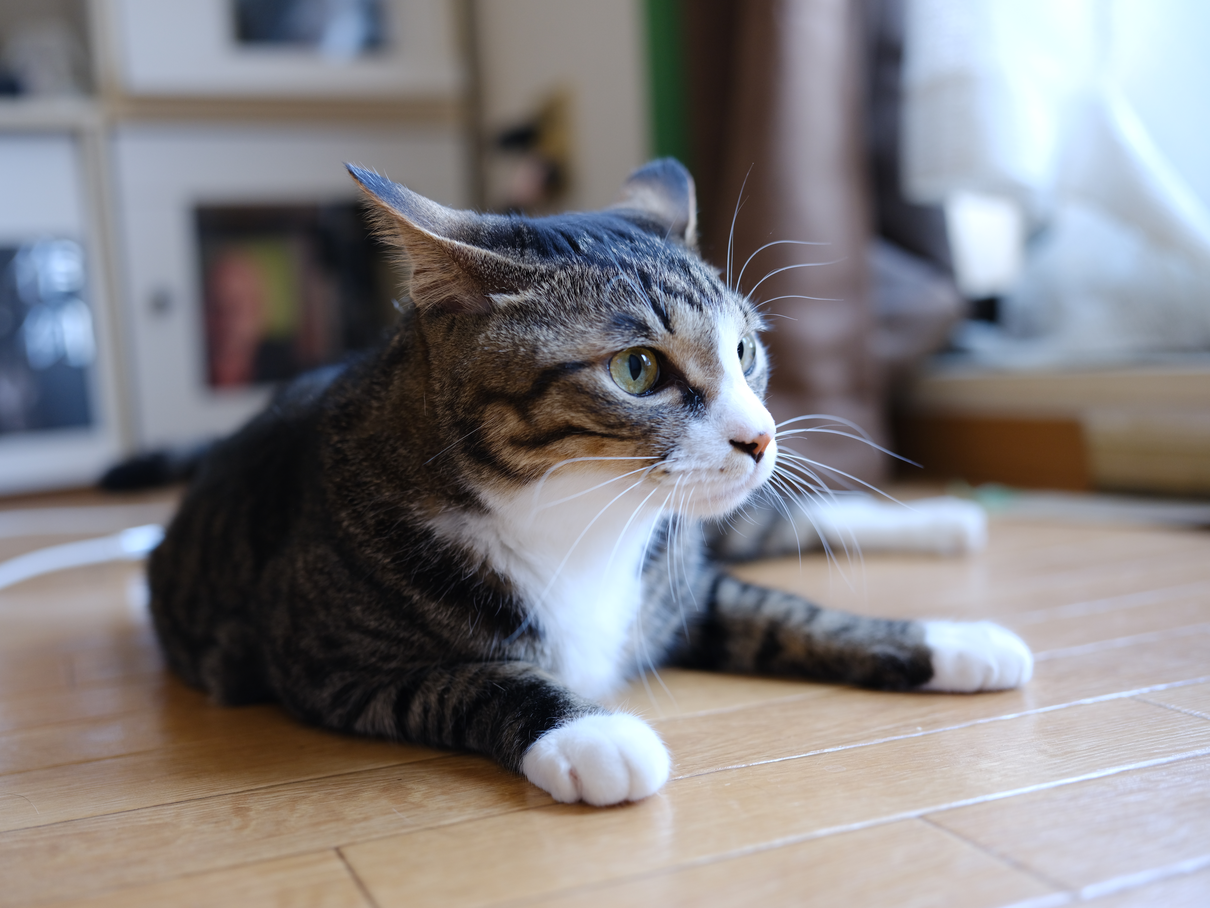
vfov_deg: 39.7
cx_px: 605
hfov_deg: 51.4
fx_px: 1258
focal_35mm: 36
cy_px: 454
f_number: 3.6
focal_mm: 45
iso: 800
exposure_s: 1/34
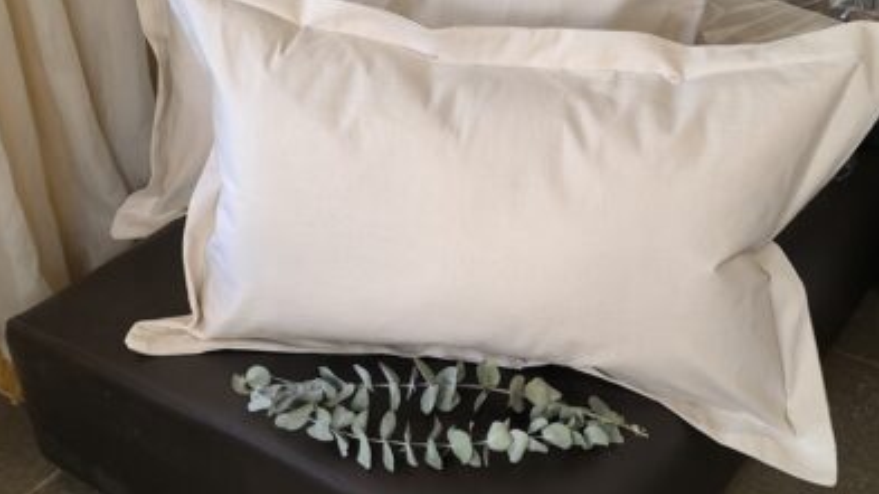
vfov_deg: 23.4
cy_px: 188
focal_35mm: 51
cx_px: 438
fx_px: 1189
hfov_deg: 40.6
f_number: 1.65
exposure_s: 1/50
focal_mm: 6.14
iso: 640
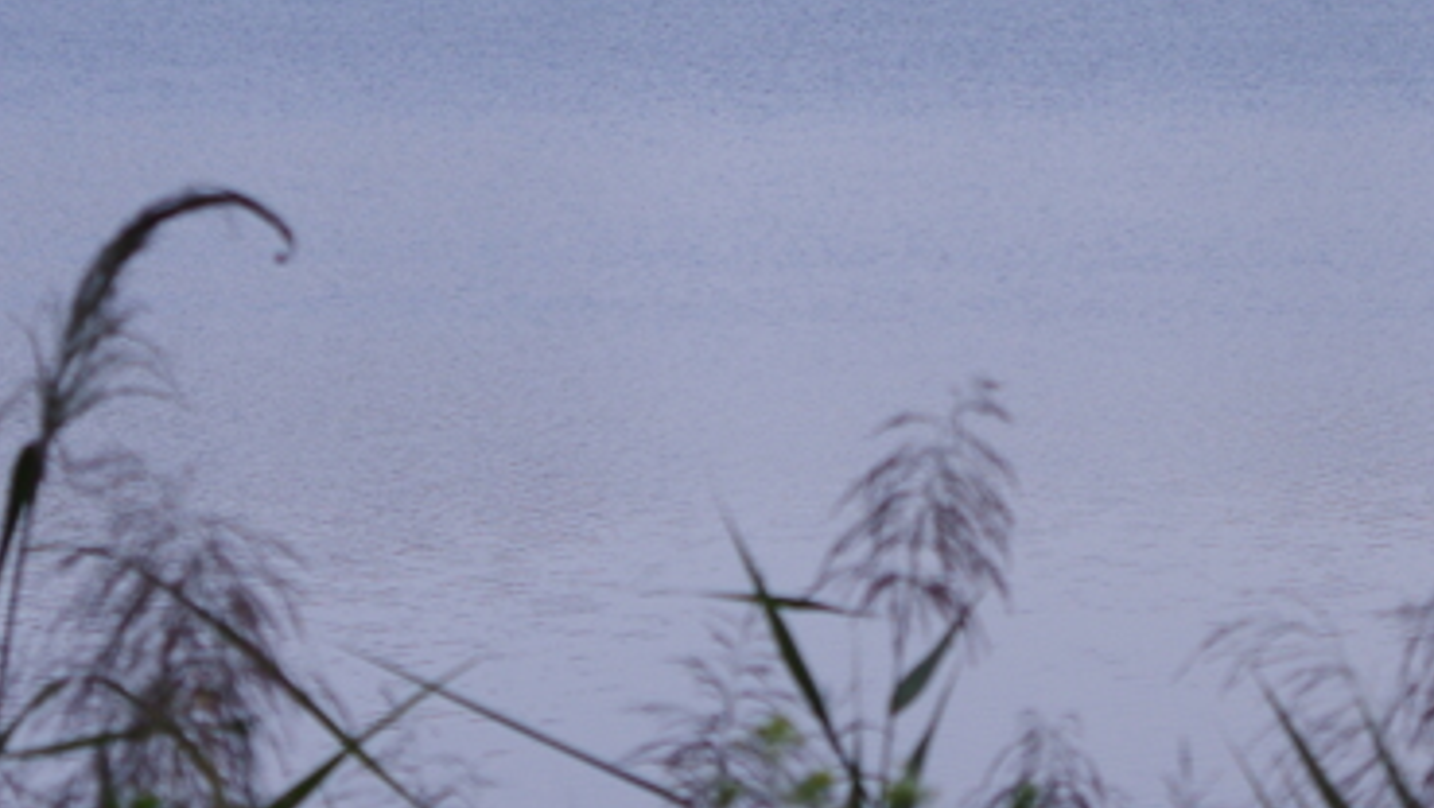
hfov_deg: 5.6
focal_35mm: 383
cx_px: 968
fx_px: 14571
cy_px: -350
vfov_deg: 3.2
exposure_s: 1/640
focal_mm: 87.5
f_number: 8
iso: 200
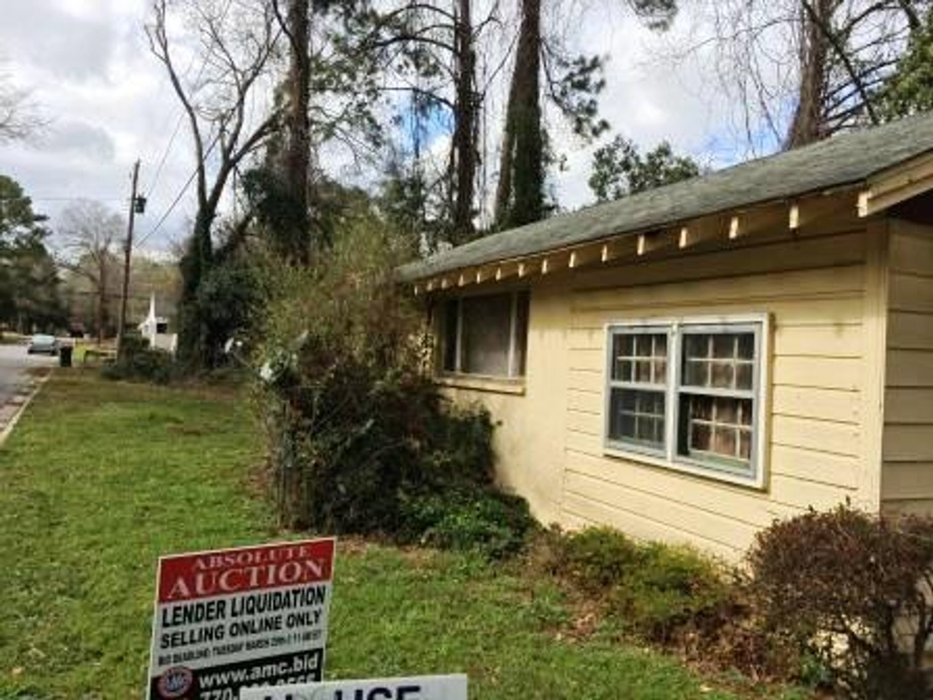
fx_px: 782
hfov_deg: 61.7
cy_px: 350
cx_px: 466
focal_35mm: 29
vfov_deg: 48.2
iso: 32
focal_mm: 4.15
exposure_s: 1/1866
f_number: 2.2
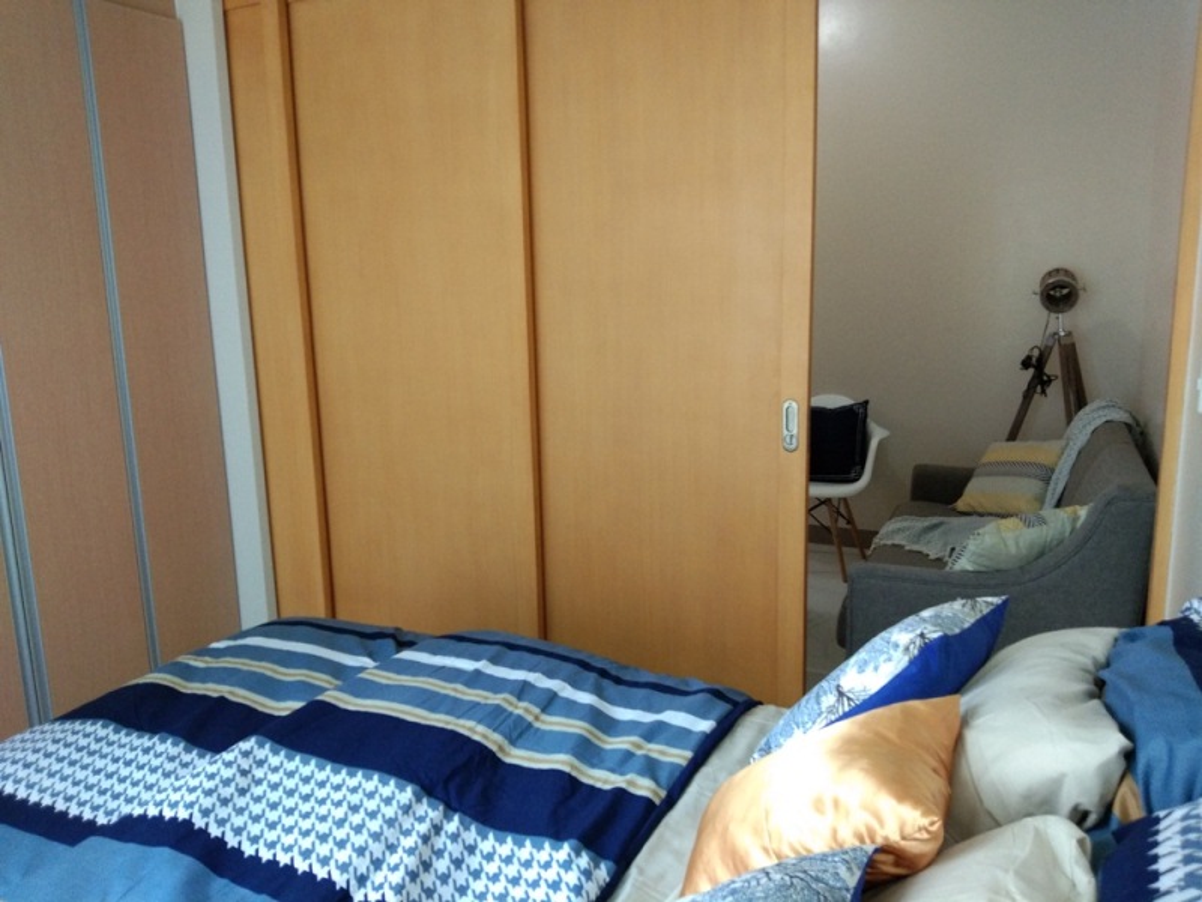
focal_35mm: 31
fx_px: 1076
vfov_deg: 45.4
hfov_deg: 58.4
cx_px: 601
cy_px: 451
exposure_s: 1/25
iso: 200
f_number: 2.2
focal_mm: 3.69
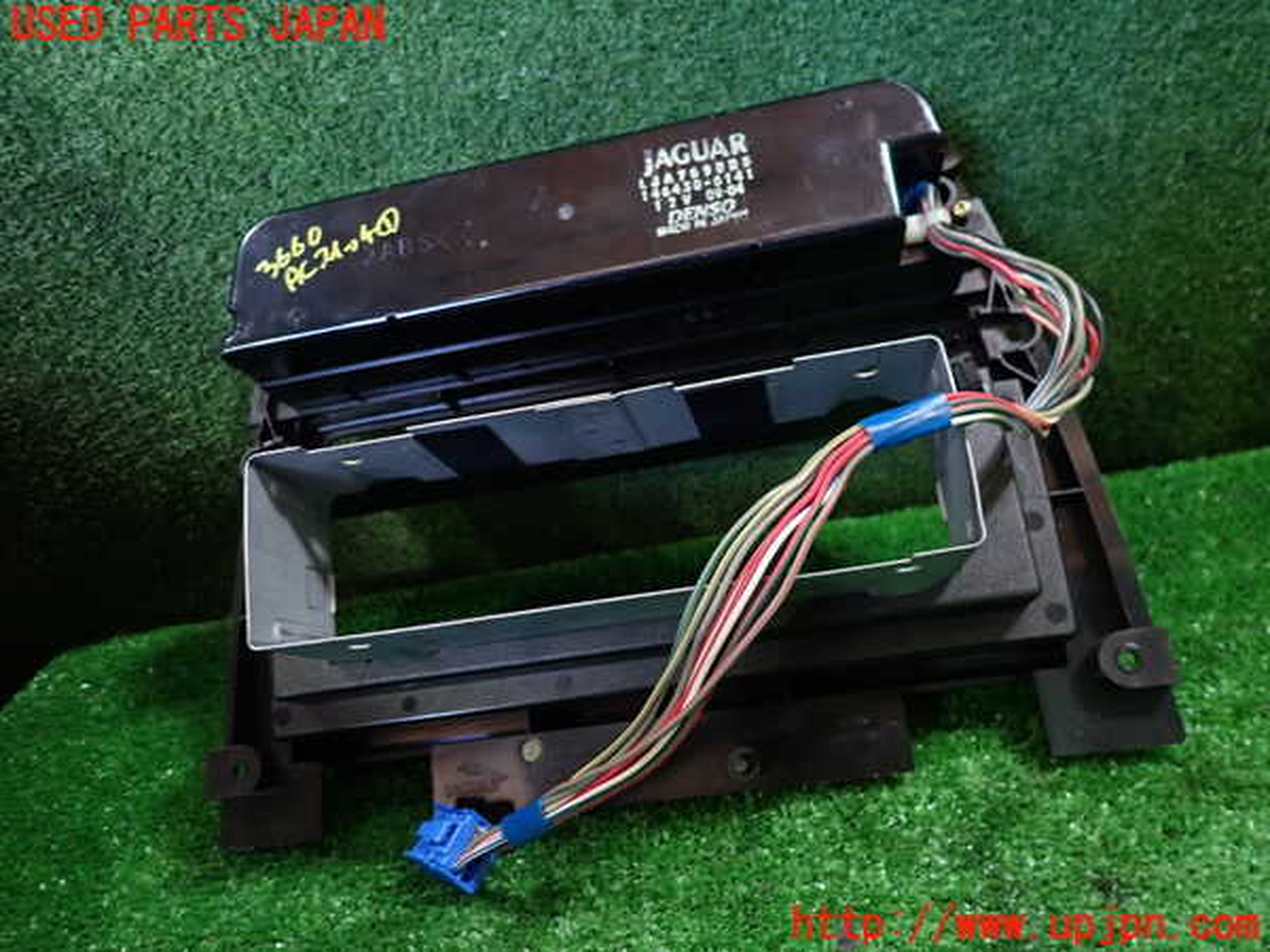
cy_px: 476
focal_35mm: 25
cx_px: 635
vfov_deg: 54.9
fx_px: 917
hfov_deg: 69.4
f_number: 2
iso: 250
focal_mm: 4.5
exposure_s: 1/30
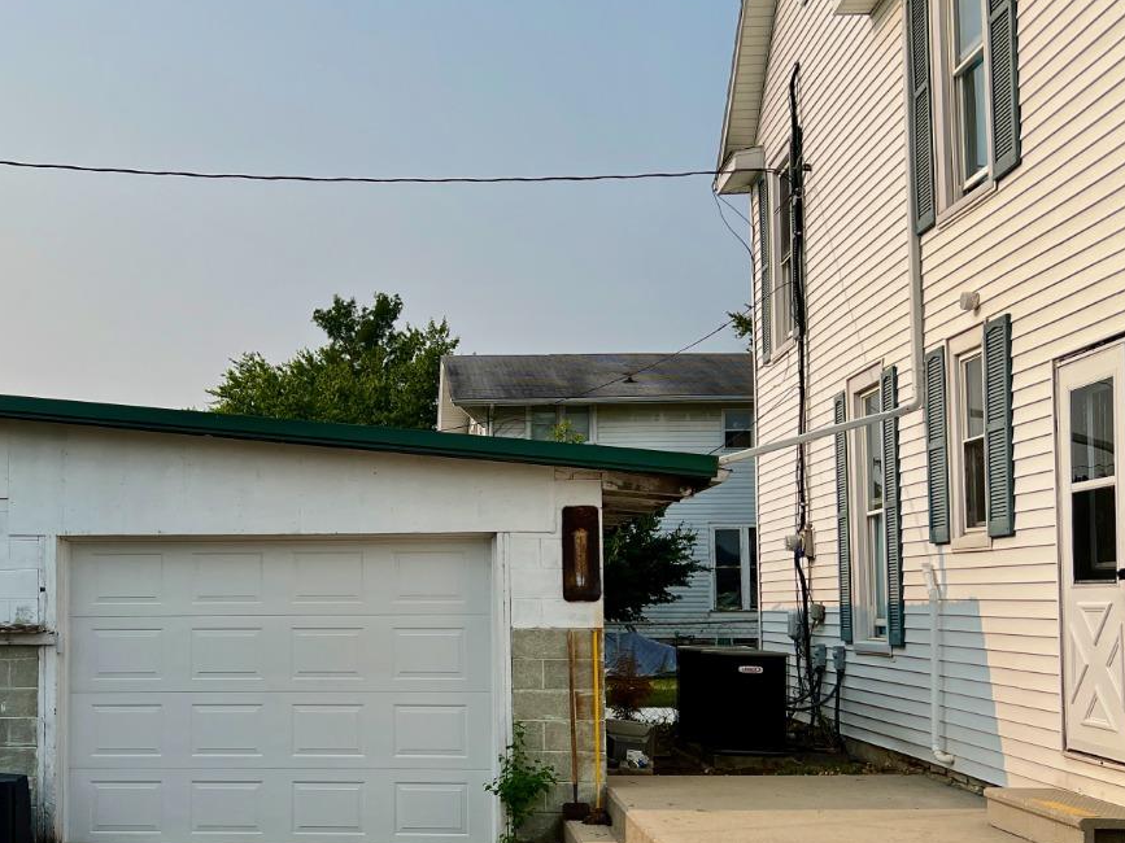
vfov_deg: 32.0
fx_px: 1462
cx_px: 304
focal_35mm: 45
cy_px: 531
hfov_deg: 41.1
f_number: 1.5
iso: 50
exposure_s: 1/6579
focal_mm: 5.7
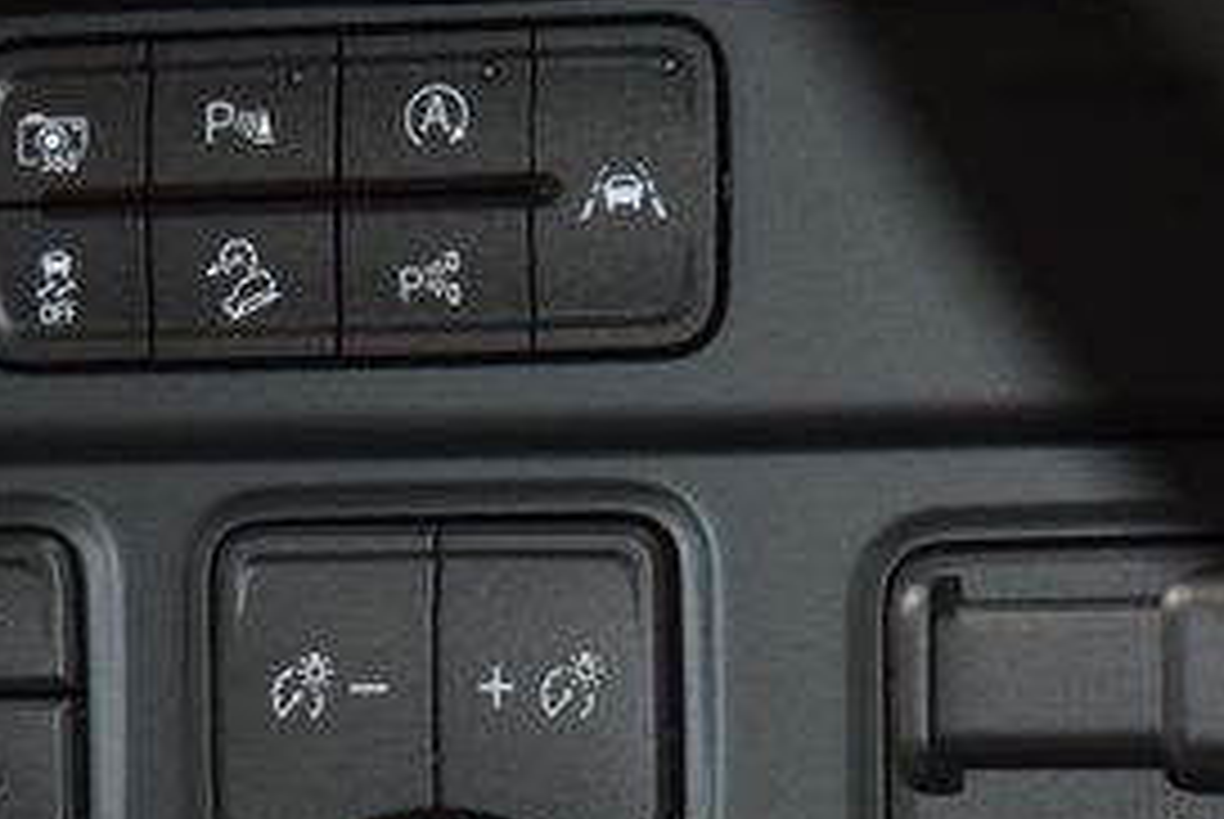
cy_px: 758
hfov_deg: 8.3
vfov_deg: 5.6
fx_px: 8407
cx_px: 410
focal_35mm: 247
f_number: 4.5
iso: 1800
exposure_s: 1/40
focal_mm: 70
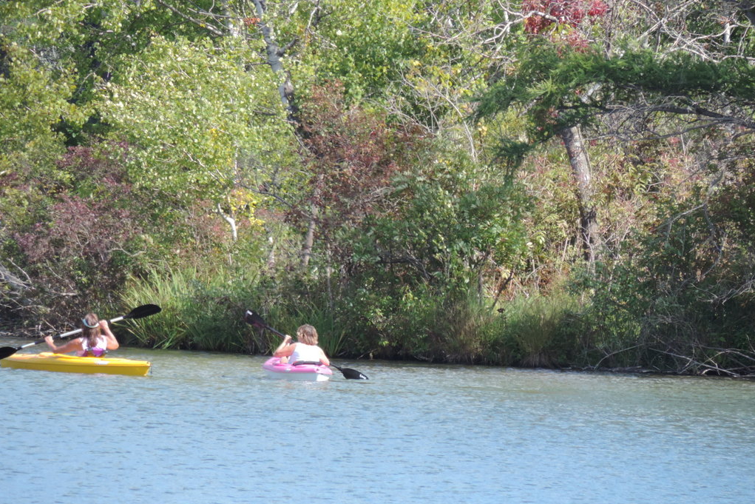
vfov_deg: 1.8
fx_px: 16401
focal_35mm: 782
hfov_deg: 2.6
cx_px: 378
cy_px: 266
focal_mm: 133.7
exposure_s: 1/400
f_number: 5.1
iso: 200
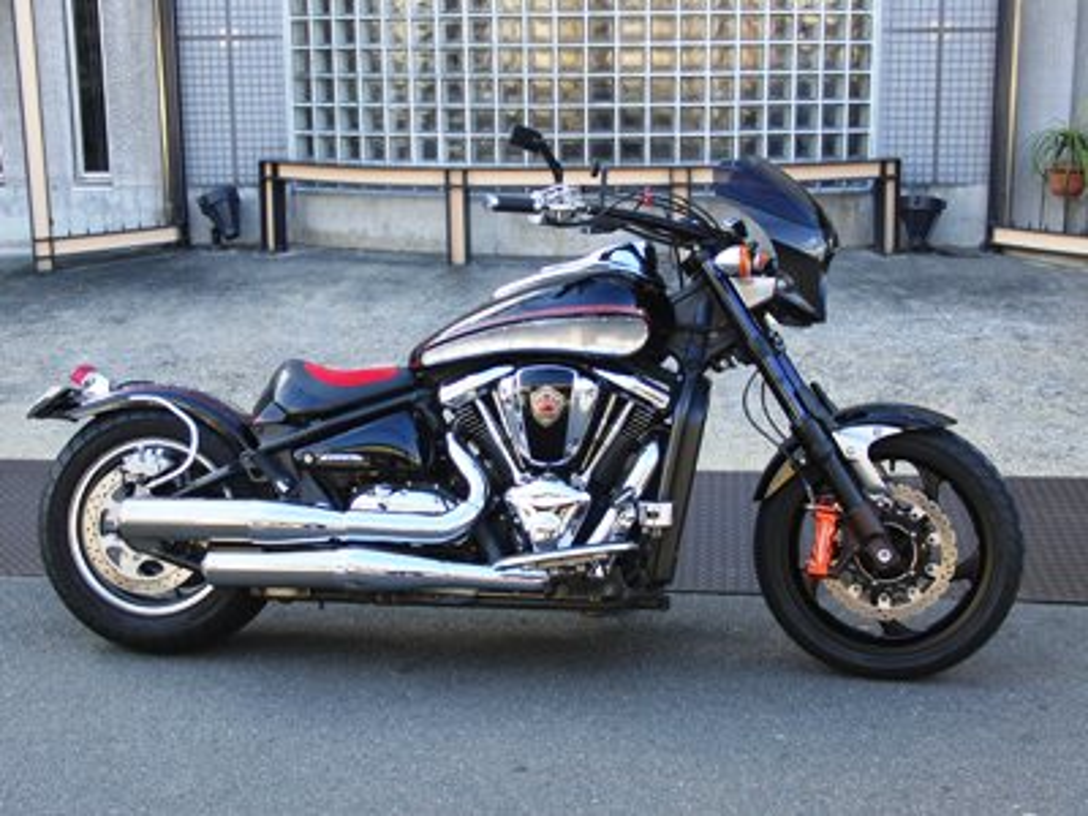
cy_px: 408
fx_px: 1603
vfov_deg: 28.6
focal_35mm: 51
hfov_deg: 37.5
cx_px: 544
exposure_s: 1/100
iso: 100
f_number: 3.8
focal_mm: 8.86
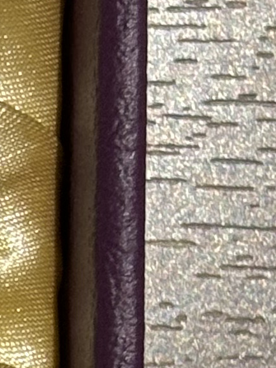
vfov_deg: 5.4
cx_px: -593
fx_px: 3862
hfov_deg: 4.0
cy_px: 472
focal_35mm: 363
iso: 125
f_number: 1.6
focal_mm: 5.96
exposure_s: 1/39
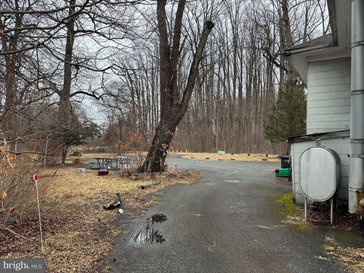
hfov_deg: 71.6
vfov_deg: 56.8
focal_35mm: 24
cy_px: 136
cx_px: 182
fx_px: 252
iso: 80
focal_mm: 6.76
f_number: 1.78
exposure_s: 1/1285
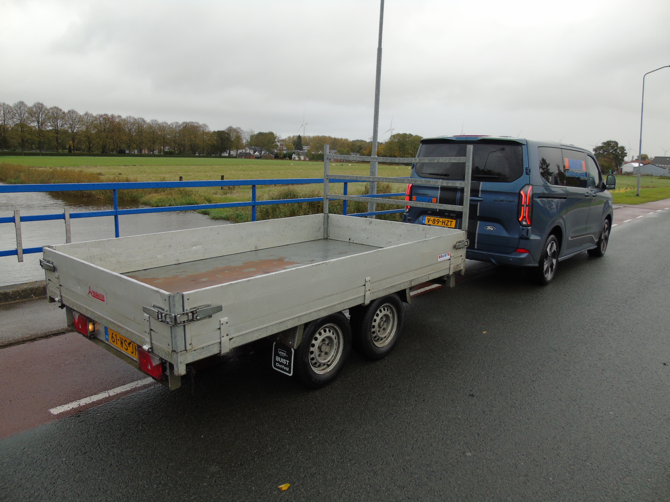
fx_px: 484
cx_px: 335
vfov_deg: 54.9
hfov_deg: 69.4
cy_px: 251
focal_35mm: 25
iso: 80
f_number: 3.4
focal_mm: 4.4
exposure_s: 1/200
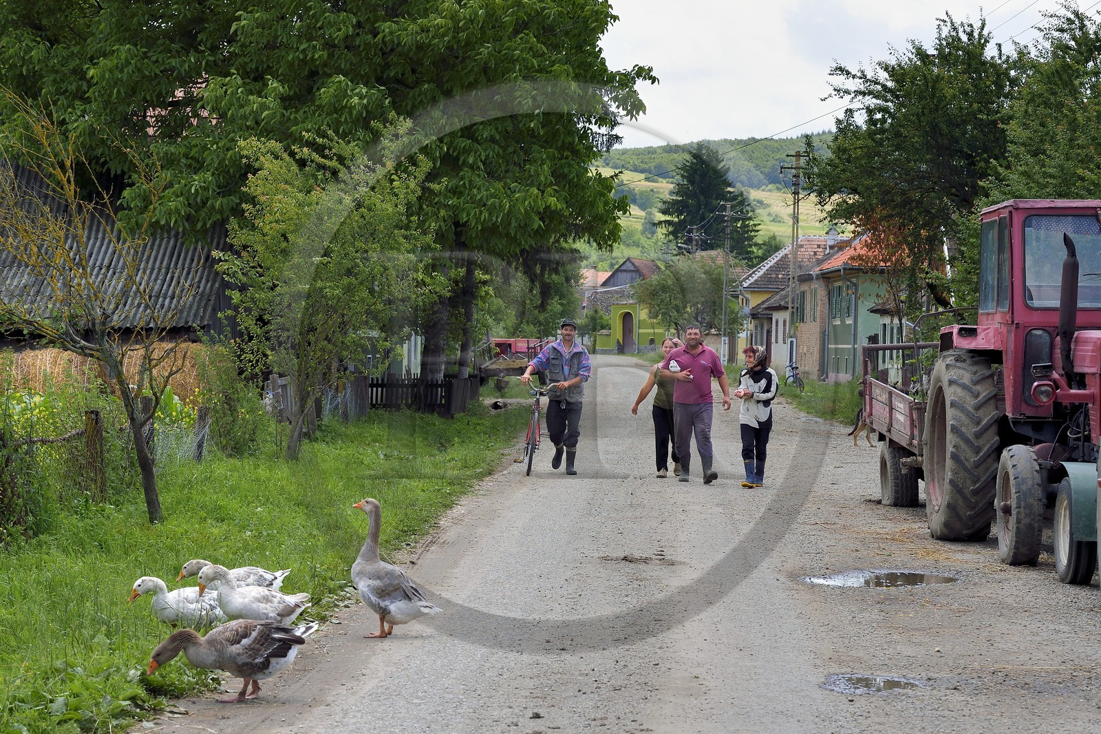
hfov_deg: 23.6
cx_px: 550
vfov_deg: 15.9
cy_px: 367
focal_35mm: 86
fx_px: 2629
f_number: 9
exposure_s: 1/250
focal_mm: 86
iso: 200
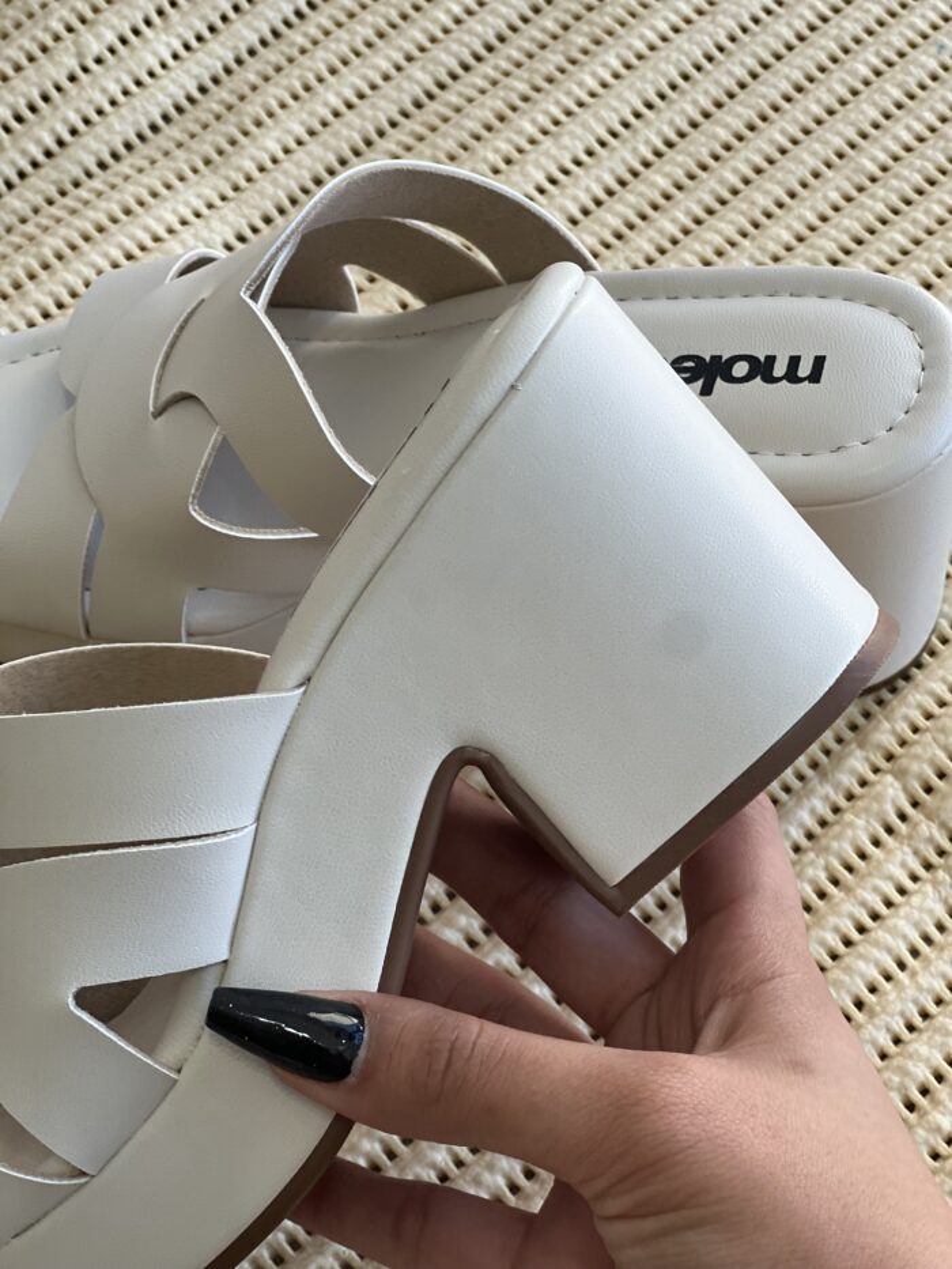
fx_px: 2823
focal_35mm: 77
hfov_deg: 19.1
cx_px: 476
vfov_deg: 25.3
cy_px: 634
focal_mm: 9
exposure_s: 1/120
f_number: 2.8
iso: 125
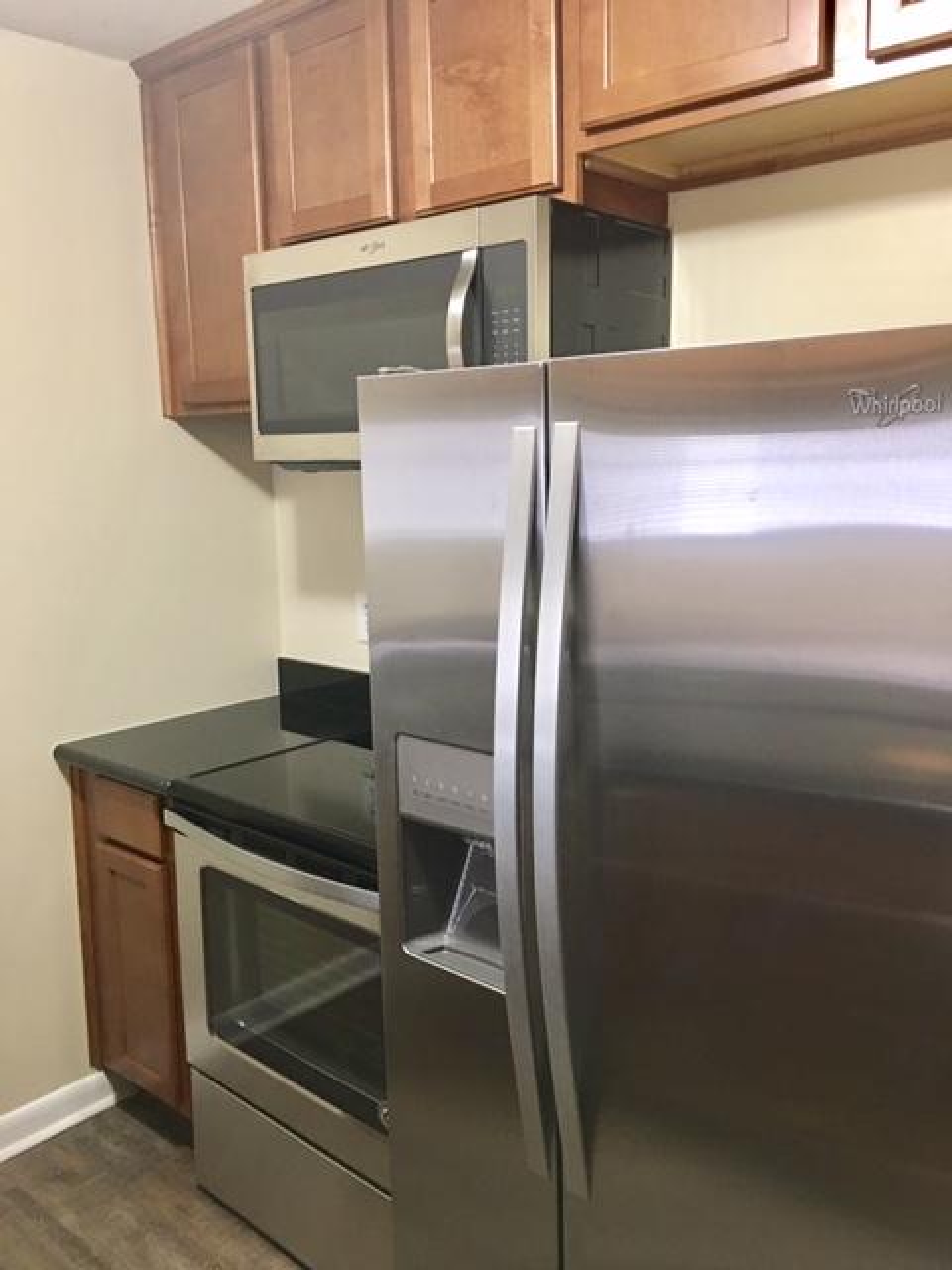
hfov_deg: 48.2
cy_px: 635
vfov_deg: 61.7
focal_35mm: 29
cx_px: 476
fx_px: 1063
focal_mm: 4.15
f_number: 2.2
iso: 80
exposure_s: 1/10
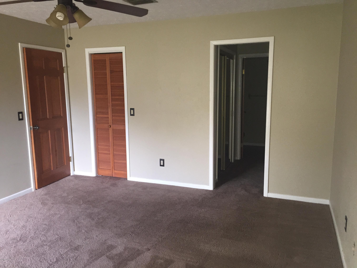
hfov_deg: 61.7
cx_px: 178
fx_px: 299
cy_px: 134
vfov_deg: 48.2
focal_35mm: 29
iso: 160
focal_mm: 4.15
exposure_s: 1/20
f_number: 2.2
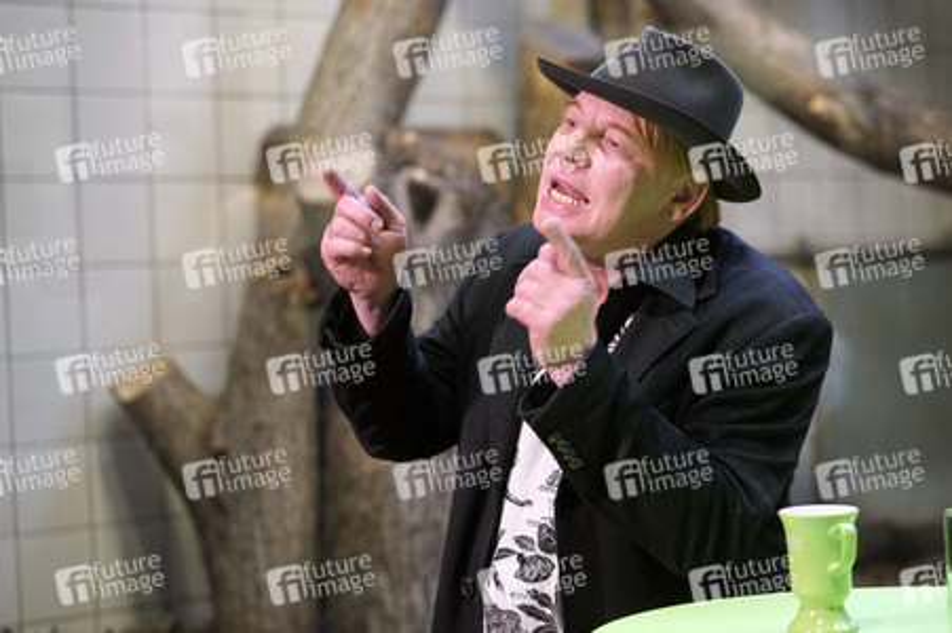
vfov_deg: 16.0
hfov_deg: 23.9
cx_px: 476
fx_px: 2246
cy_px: 316
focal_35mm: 85
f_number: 3.2
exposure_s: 1/160
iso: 2500
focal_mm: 85
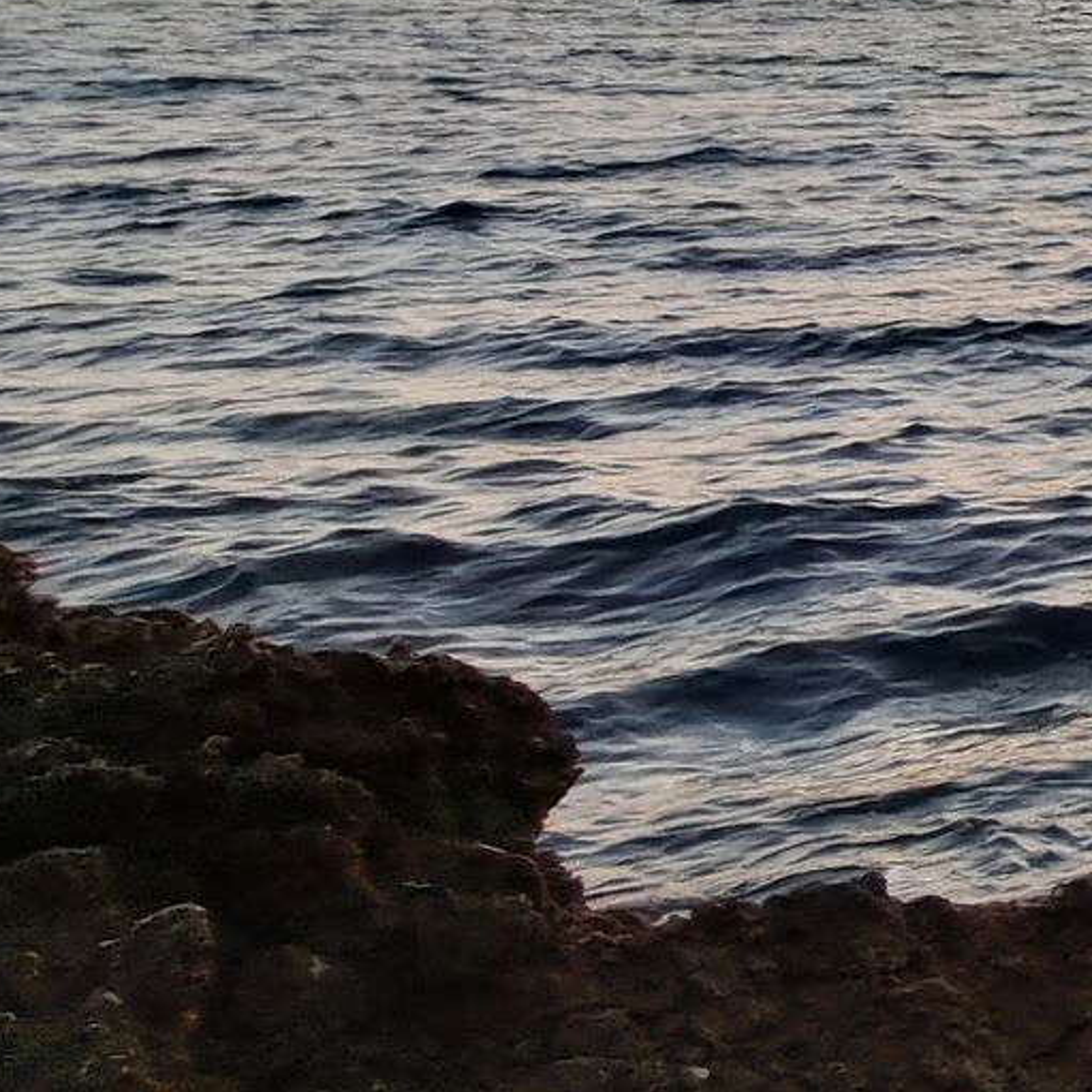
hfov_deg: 17.7
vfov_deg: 31.5
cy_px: 404
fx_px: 1927
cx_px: 2325
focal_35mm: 54
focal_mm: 1.74
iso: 50
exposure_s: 1/135
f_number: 2.2
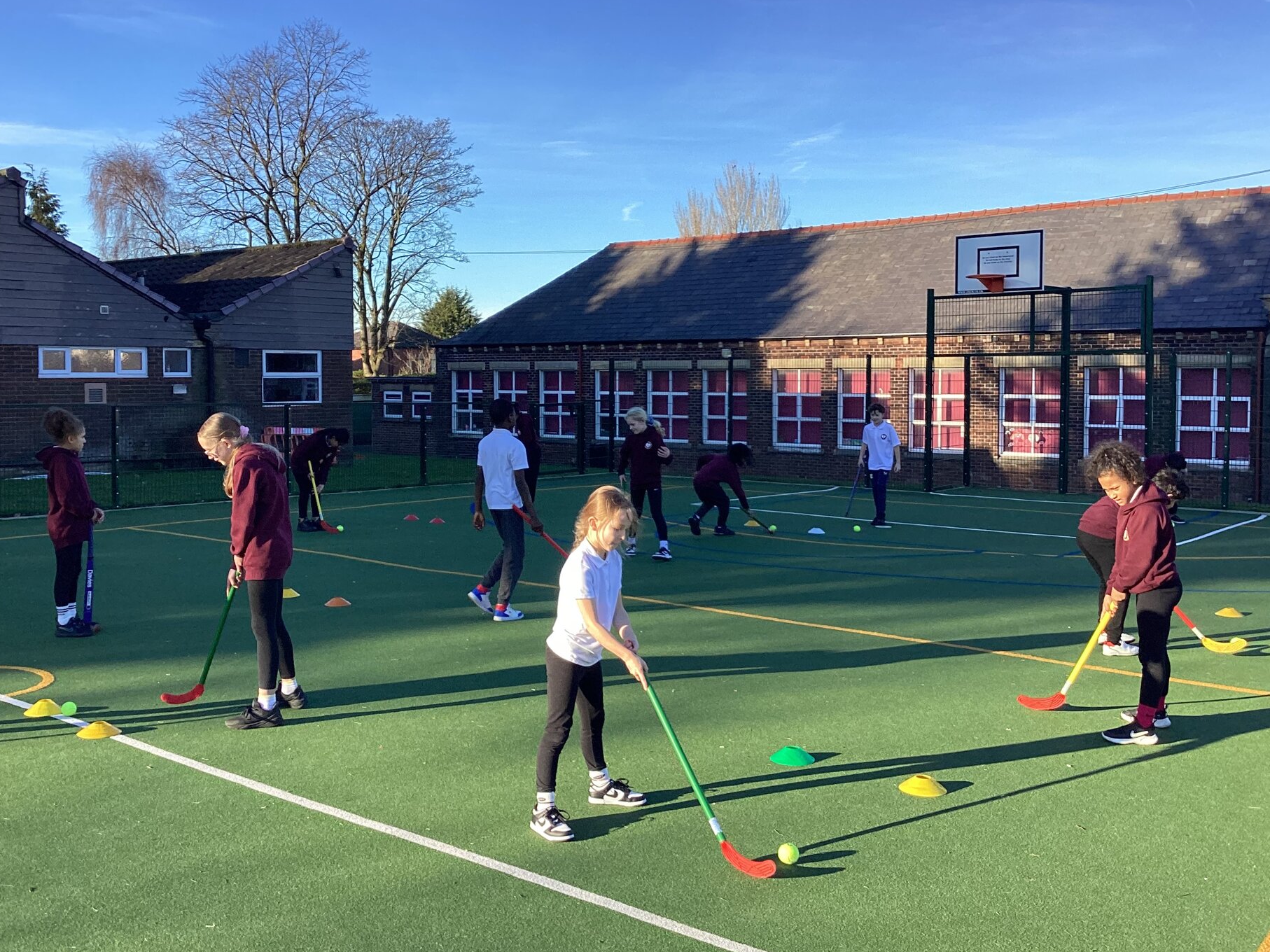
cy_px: 428
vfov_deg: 40.6
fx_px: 1284
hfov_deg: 52.6
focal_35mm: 35
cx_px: 577
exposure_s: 1/562
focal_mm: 3.3
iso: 25
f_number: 2.4
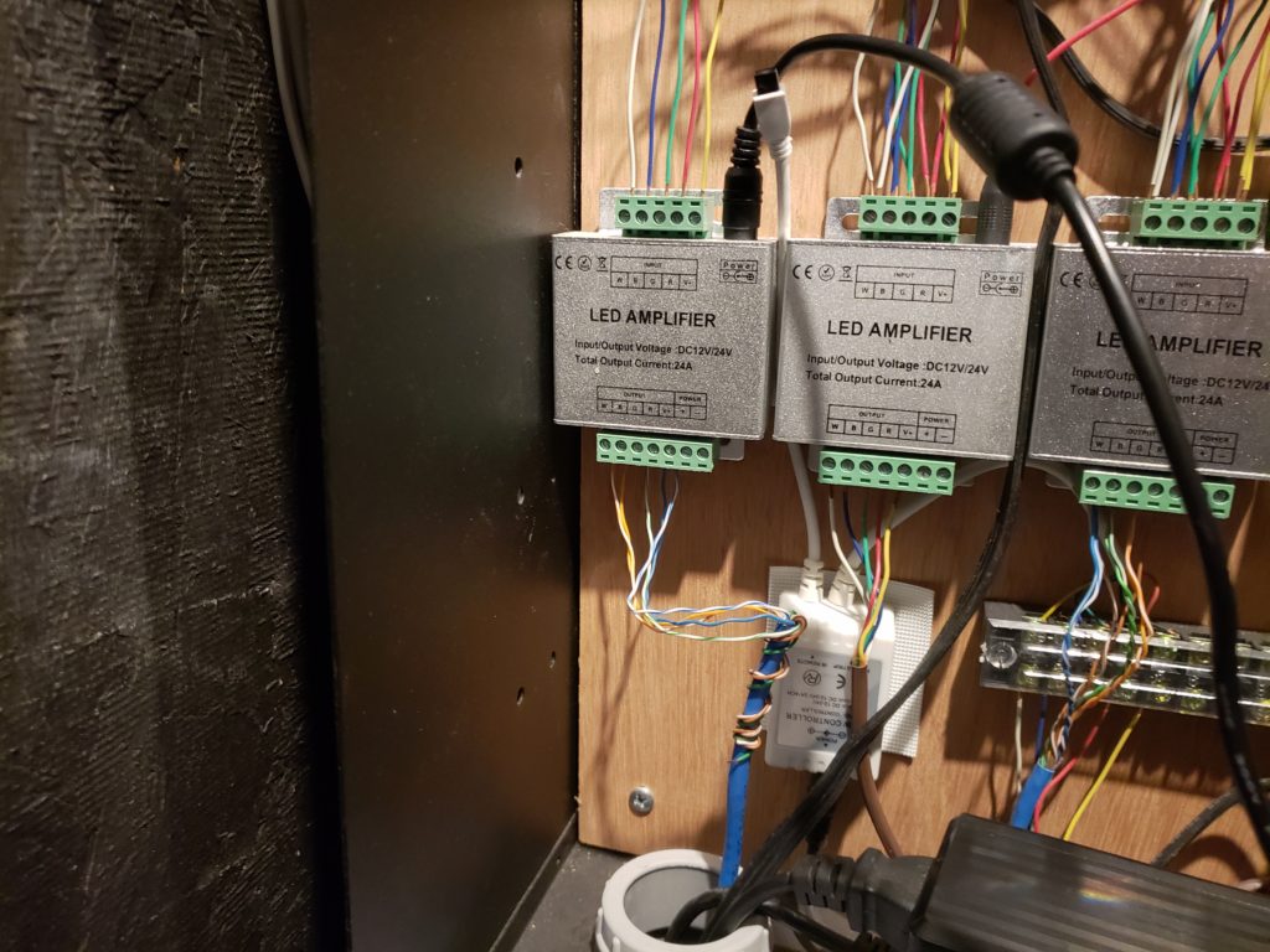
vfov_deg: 53.1
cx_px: 635
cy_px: 476
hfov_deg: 67.3
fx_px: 954
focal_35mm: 26
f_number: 1.5
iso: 640
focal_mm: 4.3
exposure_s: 1/10
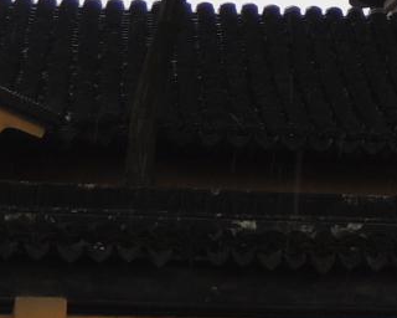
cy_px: -275
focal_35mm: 171
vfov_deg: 8.6
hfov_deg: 10.7
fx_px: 2009
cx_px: 674
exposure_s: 1/200
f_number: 2.5
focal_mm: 6.3
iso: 100
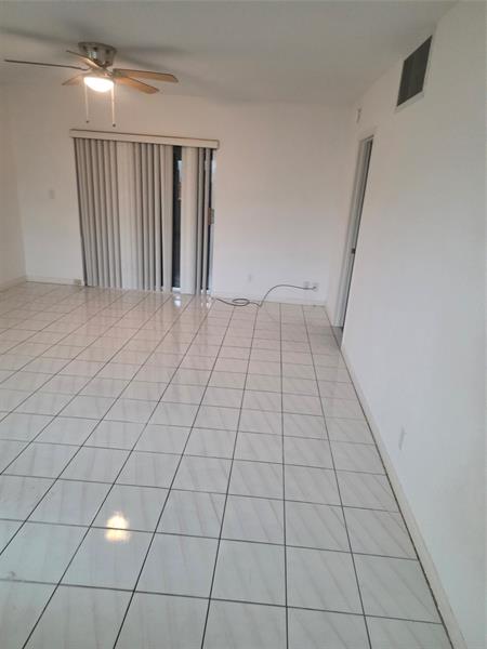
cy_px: 324
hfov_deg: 58.9
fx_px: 431
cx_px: 244
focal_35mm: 23
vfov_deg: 73.9
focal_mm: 6.25
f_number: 1.7
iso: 800
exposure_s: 1/120
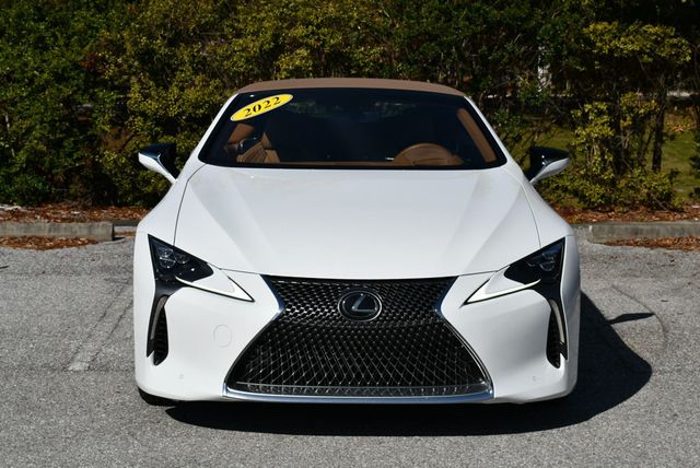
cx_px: 350
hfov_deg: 22.1
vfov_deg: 14.9
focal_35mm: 92
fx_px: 1790
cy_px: 234
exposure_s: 1/500
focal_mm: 46
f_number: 11
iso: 100
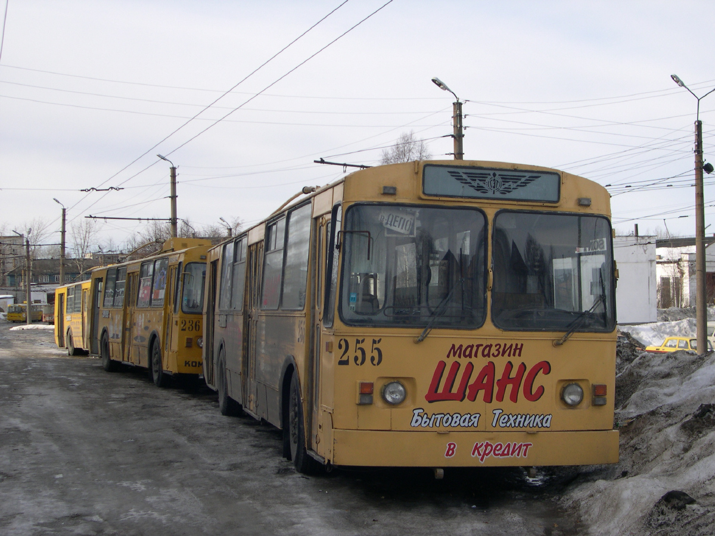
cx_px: 358
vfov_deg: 28.0
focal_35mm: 52
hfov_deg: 36.8
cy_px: 268
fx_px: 1074
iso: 100
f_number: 8.8
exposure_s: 1/113
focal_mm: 11.1
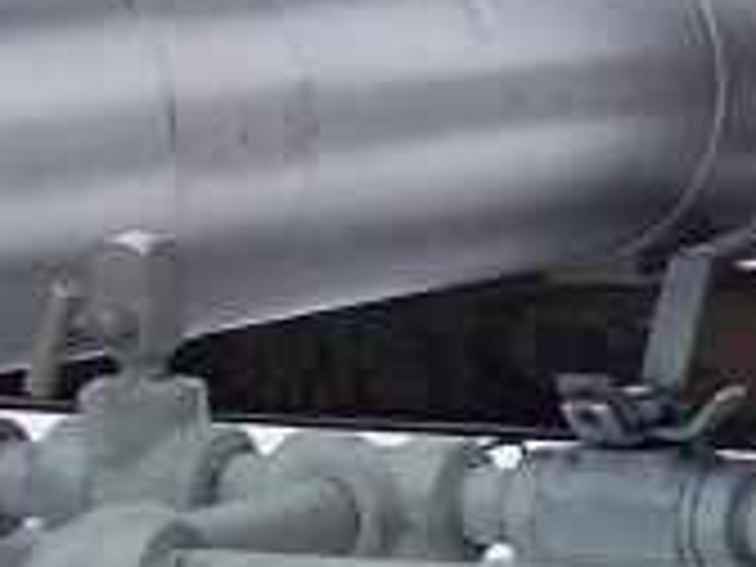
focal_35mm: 220
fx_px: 4805
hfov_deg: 8.4
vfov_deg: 6.7
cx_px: 1616
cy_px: 117
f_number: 2.7
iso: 80
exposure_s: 1/291
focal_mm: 6
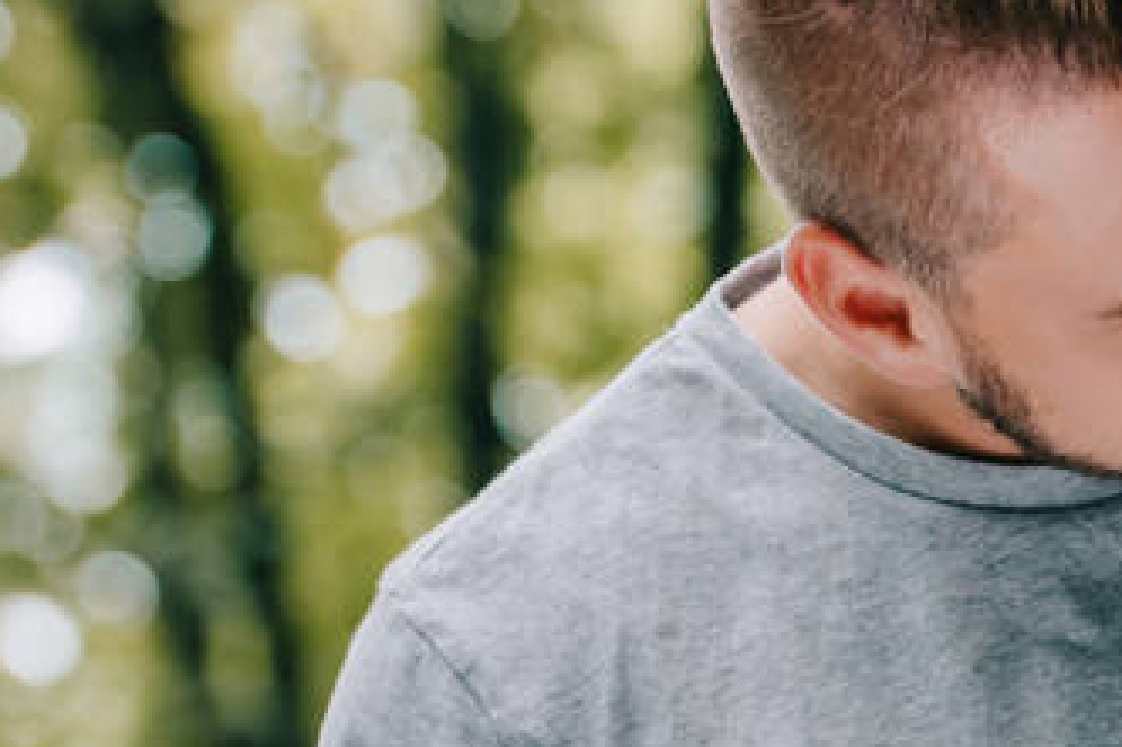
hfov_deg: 8.0
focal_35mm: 253
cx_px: 1441
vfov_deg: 5.4
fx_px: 7881
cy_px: 624
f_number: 3.5
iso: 500
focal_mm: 82
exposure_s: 1/160
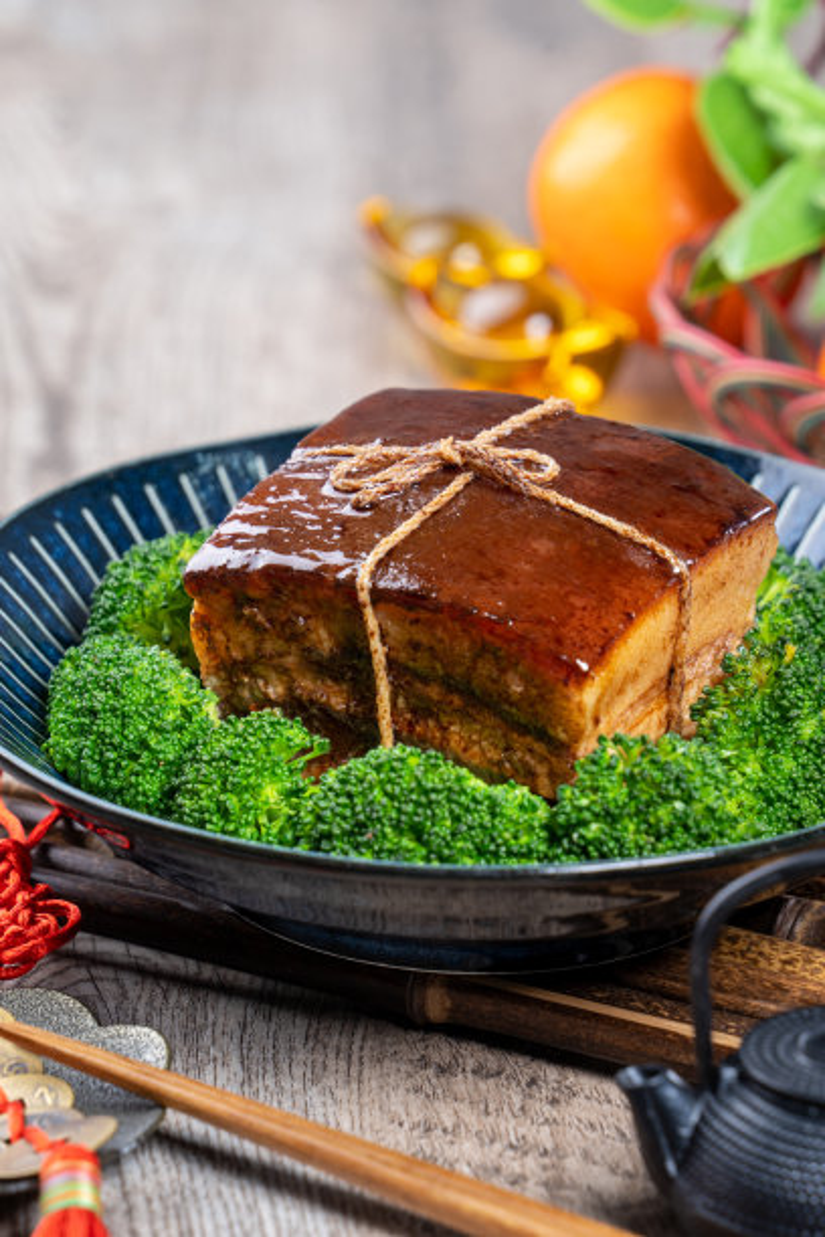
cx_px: 412
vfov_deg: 8.7
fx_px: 8146
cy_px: 618
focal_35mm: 237
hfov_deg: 5.8
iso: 100
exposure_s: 1/60
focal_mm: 237
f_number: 9
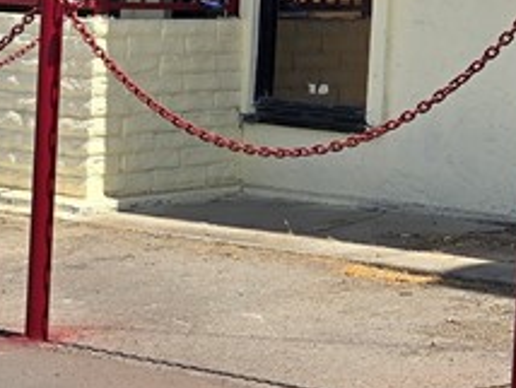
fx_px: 1642
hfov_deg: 15.9
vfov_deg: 13.3
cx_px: 849
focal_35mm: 110
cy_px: -27
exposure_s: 1/752
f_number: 1.7
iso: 12
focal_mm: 6.3
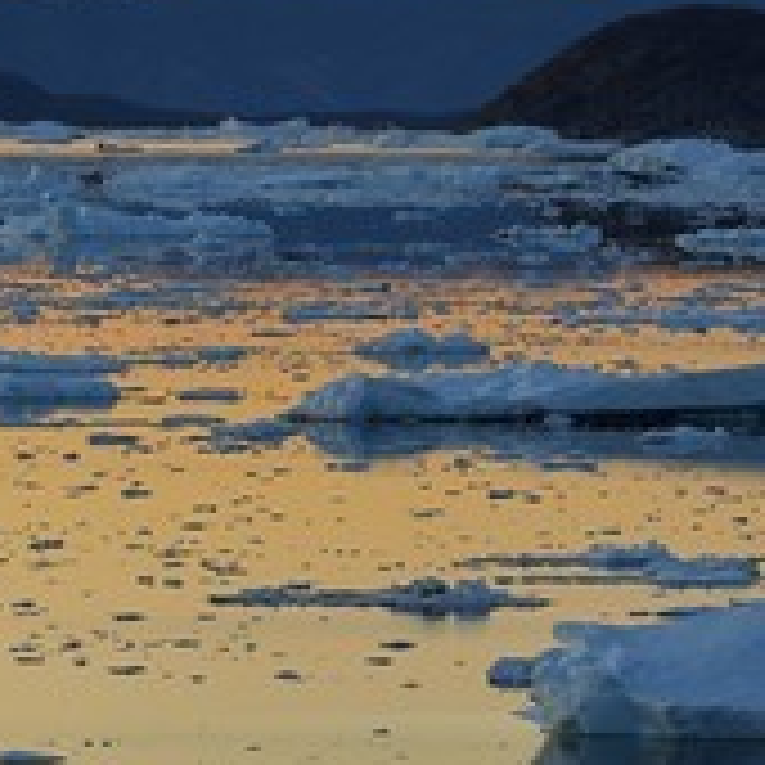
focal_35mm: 420
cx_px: 418
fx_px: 10501
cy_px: 356
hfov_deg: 4.2
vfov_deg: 4.2
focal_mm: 200
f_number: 8
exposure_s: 1/160
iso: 400
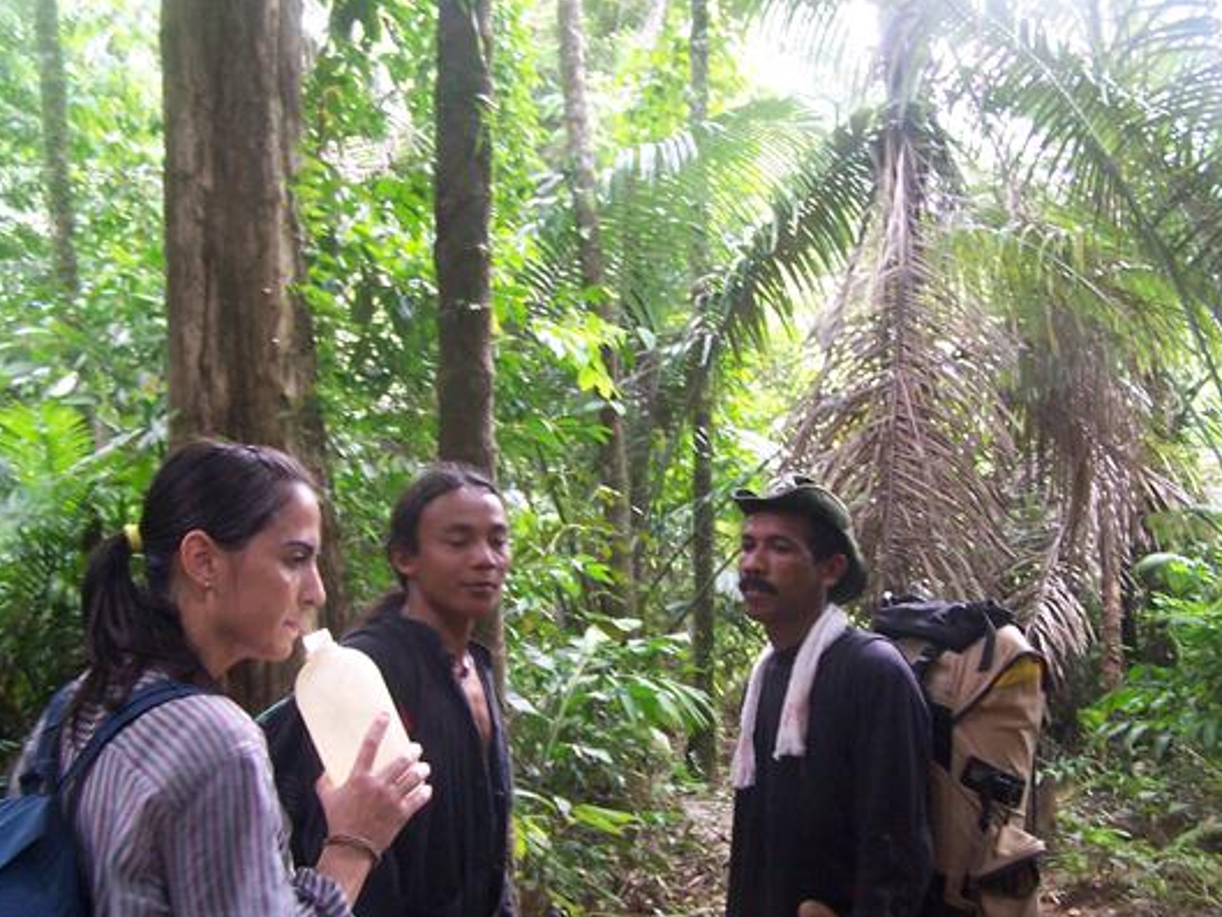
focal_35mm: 46
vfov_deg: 31.5
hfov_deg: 41.2
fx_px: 1624
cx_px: 649
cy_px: 517
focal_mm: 6.3
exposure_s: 1/15
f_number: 2.8
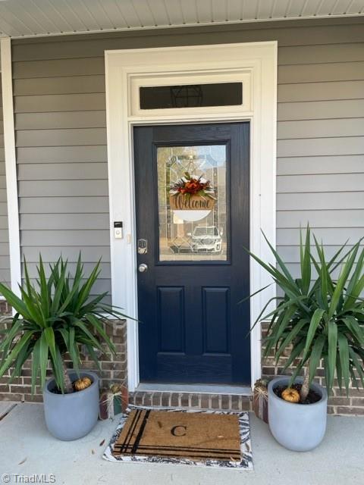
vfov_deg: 67.3
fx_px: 365
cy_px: 242
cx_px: 182
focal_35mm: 26
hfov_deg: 53.1
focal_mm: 4.2
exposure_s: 1/317
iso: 32
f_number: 1.6
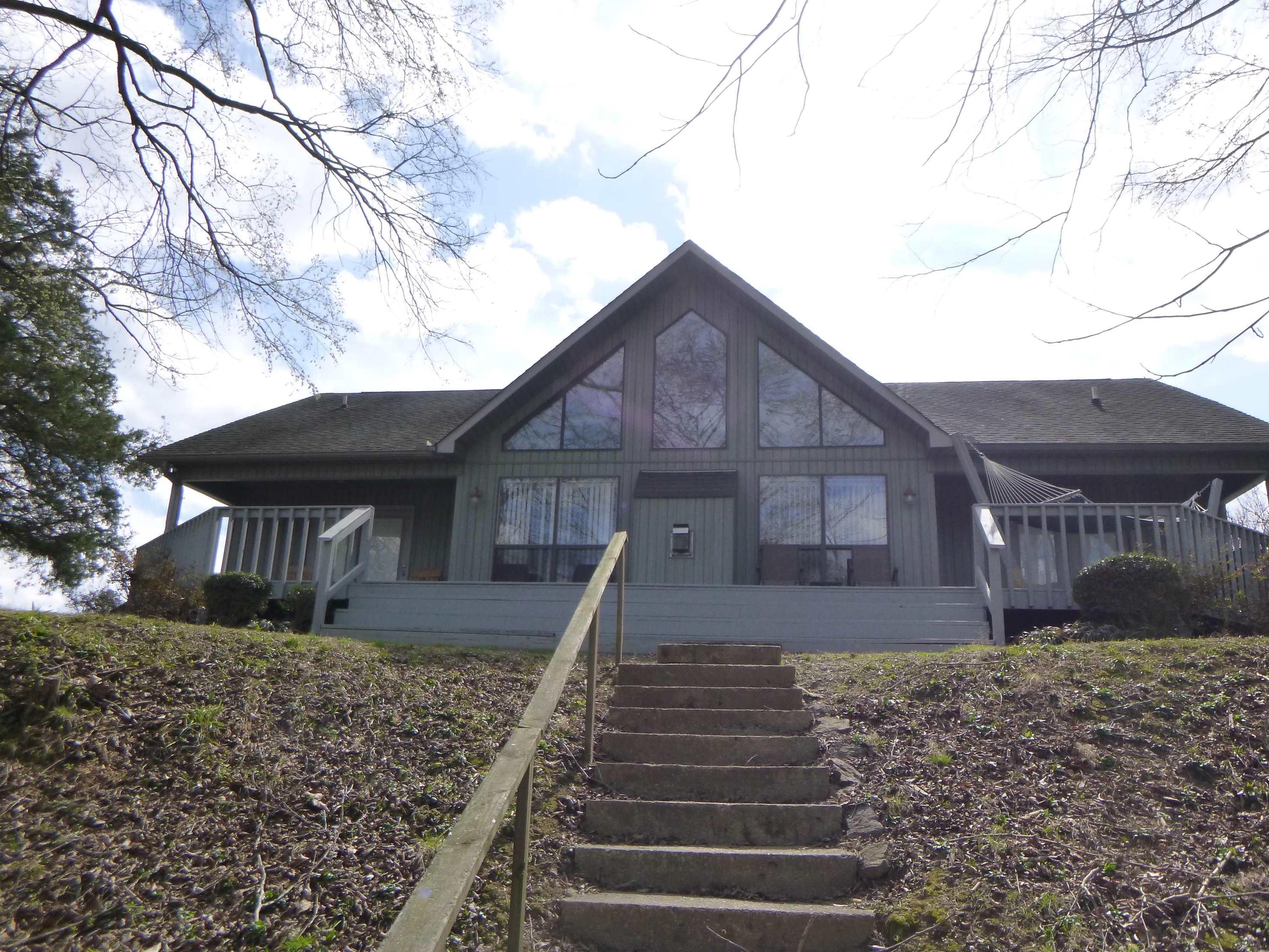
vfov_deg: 53.1
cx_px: 659
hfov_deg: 67.3
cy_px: 477
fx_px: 953
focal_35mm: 26
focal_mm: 4.5
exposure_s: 1/500
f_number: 3.9
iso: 160
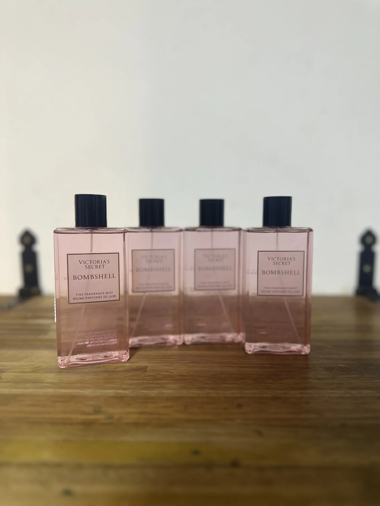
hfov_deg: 56.8
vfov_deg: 71.6
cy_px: 253
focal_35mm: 24
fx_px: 351
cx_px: 190
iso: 640
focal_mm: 6.86
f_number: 1.78
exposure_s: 1/33
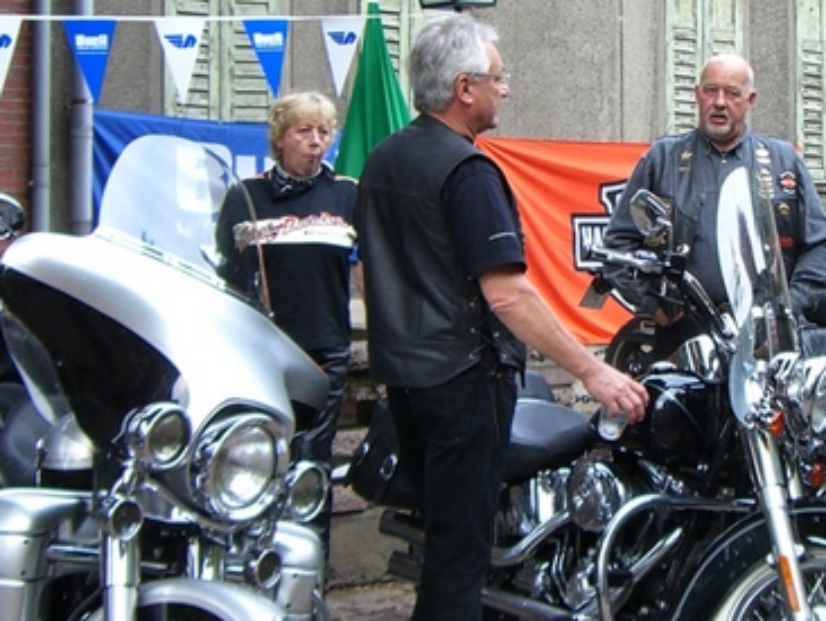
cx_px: 675
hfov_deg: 23.2
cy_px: 210
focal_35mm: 83
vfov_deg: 17.8
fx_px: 1982
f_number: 2.7
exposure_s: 1/125
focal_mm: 6.2
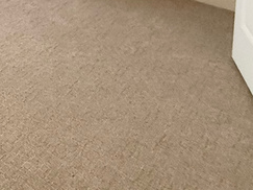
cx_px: -161
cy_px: -168
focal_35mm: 59
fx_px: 431
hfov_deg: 23.3
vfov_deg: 18.4
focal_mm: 2.22
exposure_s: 1/120
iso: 160
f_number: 2.2
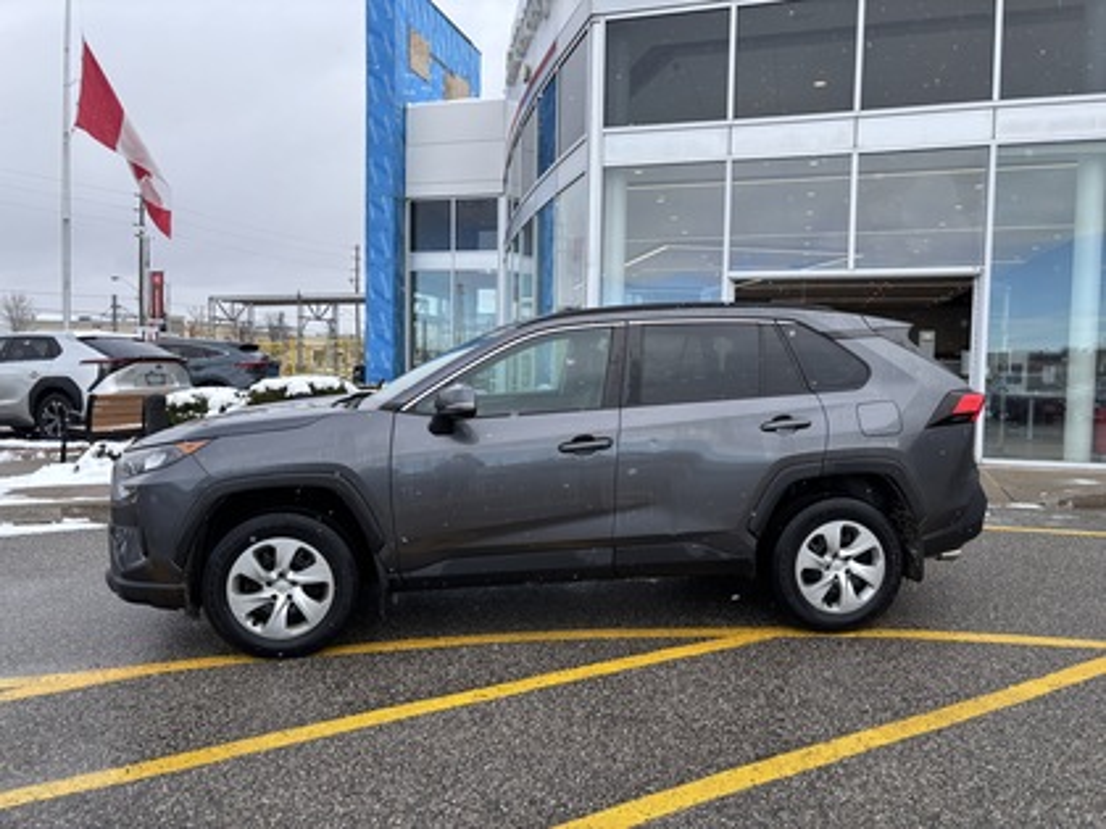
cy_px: 414
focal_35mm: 26
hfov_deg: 67.3
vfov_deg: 53.1
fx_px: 831
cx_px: 553
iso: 50
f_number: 1.6
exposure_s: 1/1248
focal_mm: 5.96
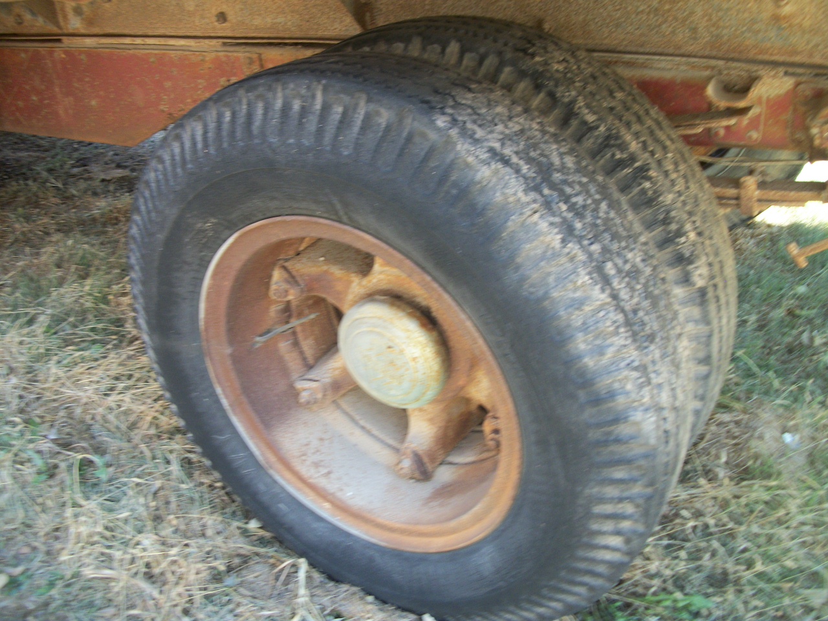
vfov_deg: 44.2
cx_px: 414
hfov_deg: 56.8
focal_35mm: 32
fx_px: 765
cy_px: 310
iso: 80
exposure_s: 1/50
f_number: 2.9
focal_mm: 5.7
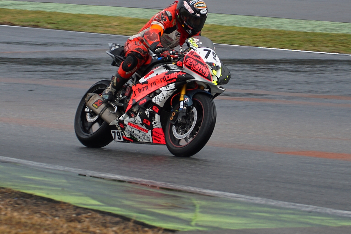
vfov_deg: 7.3
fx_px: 1833
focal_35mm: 188
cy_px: 89
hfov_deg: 10.9
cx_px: 204
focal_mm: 100
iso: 160
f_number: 5.6
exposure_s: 1/320
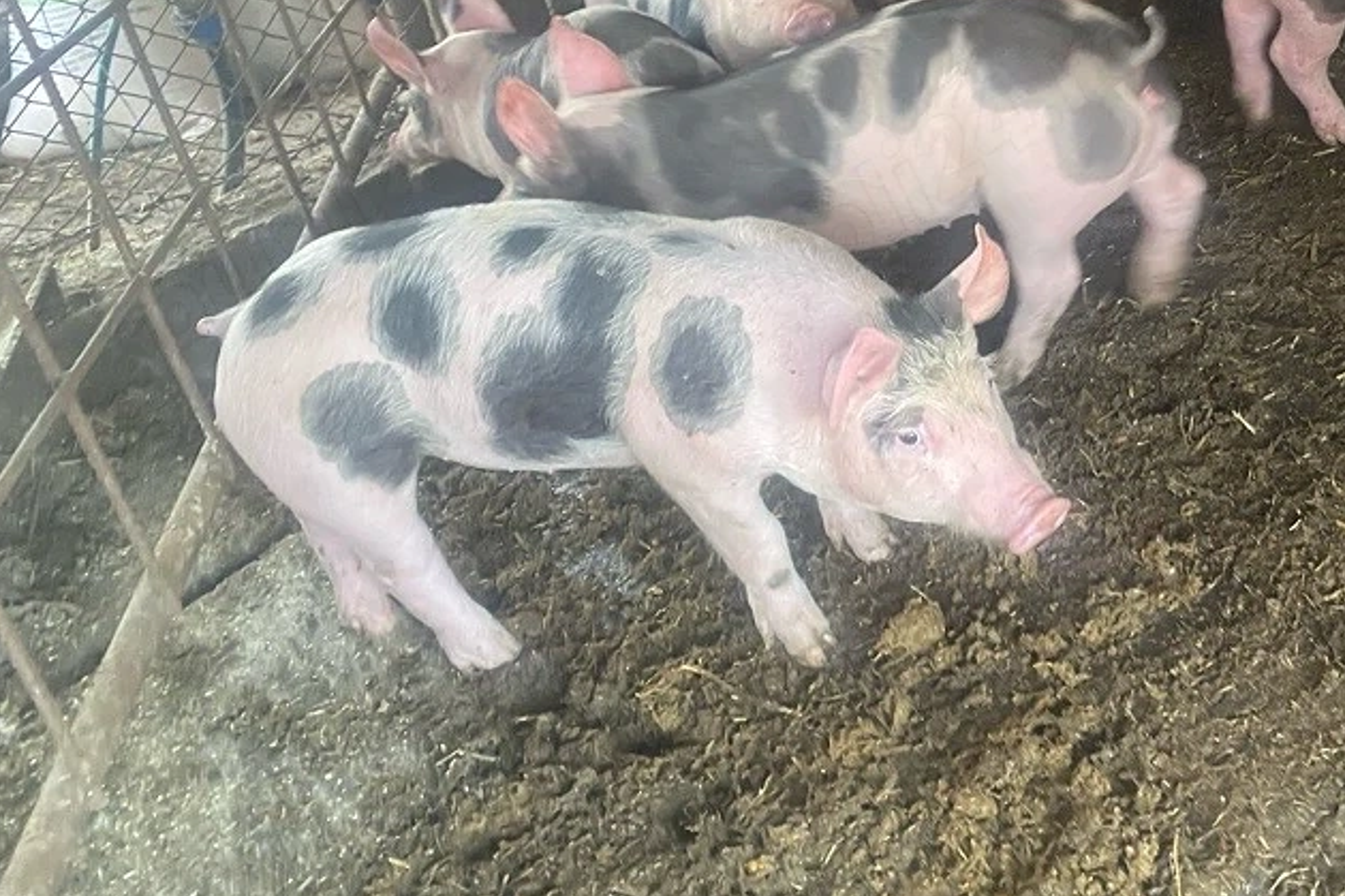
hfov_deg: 43.5
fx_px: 1606
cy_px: 199
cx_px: 1063
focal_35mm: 43
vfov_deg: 30.5
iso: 200
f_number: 1.8
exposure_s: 1/60
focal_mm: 4.25
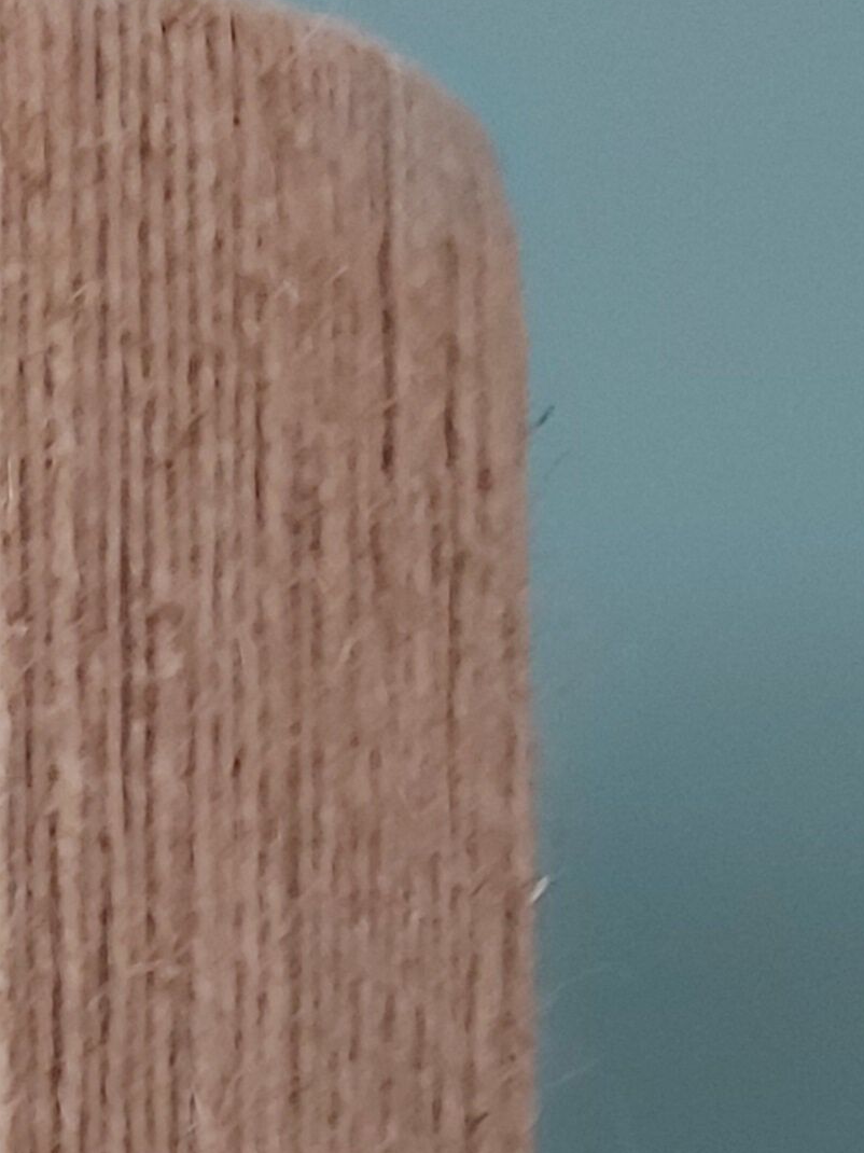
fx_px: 3263
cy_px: 2037
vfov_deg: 16.8
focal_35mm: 98
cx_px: -79
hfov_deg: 14.7
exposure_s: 1/25
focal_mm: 3.92
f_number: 1.7
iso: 500
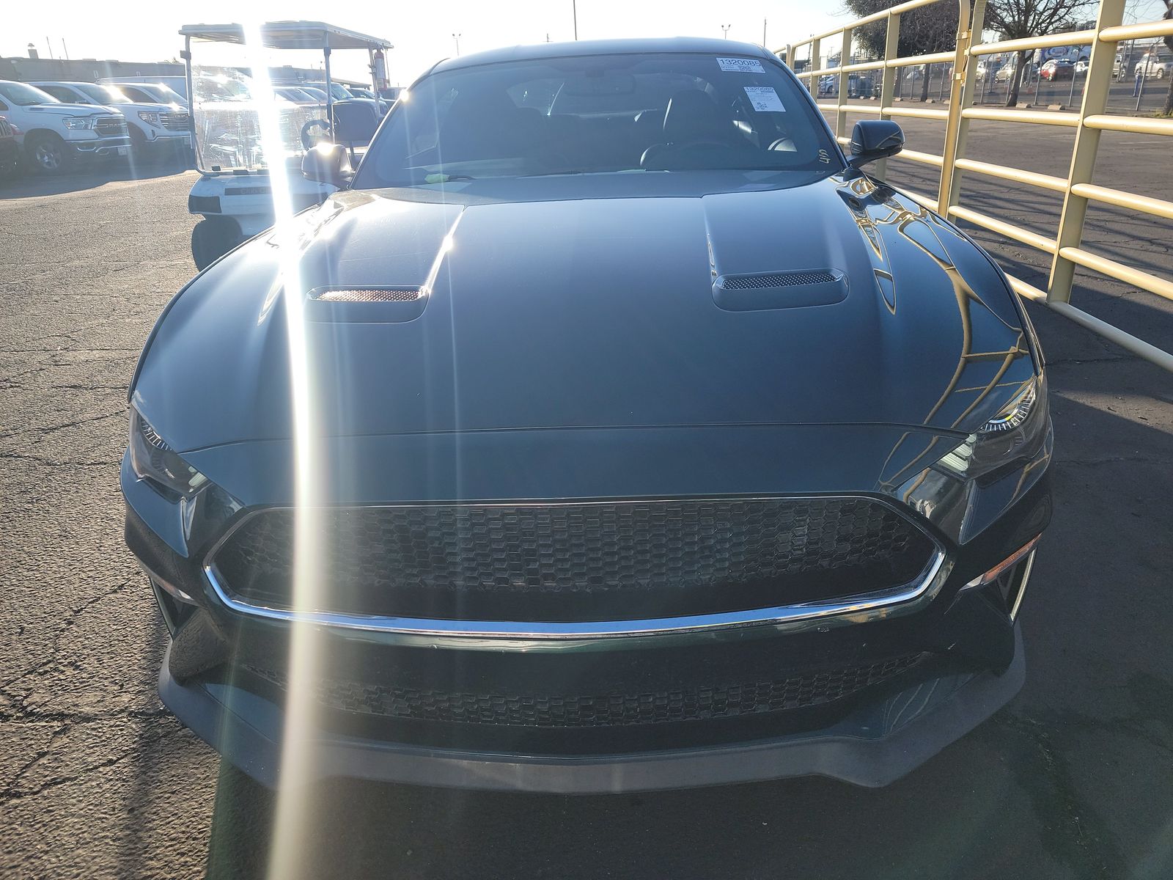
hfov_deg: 71.6
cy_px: 440
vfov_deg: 56.8
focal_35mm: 24
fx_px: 813
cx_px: 586
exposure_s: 1/473
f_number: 1.8
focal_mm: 6.7
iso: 50
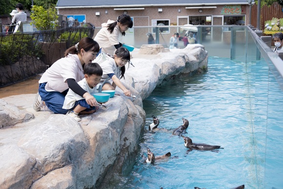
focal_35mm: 48
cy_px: 94
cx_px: 142
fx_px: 377
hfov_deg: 41.1
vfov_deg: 28.1
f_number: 5.6
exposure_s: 1/500
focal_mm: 48
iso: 125
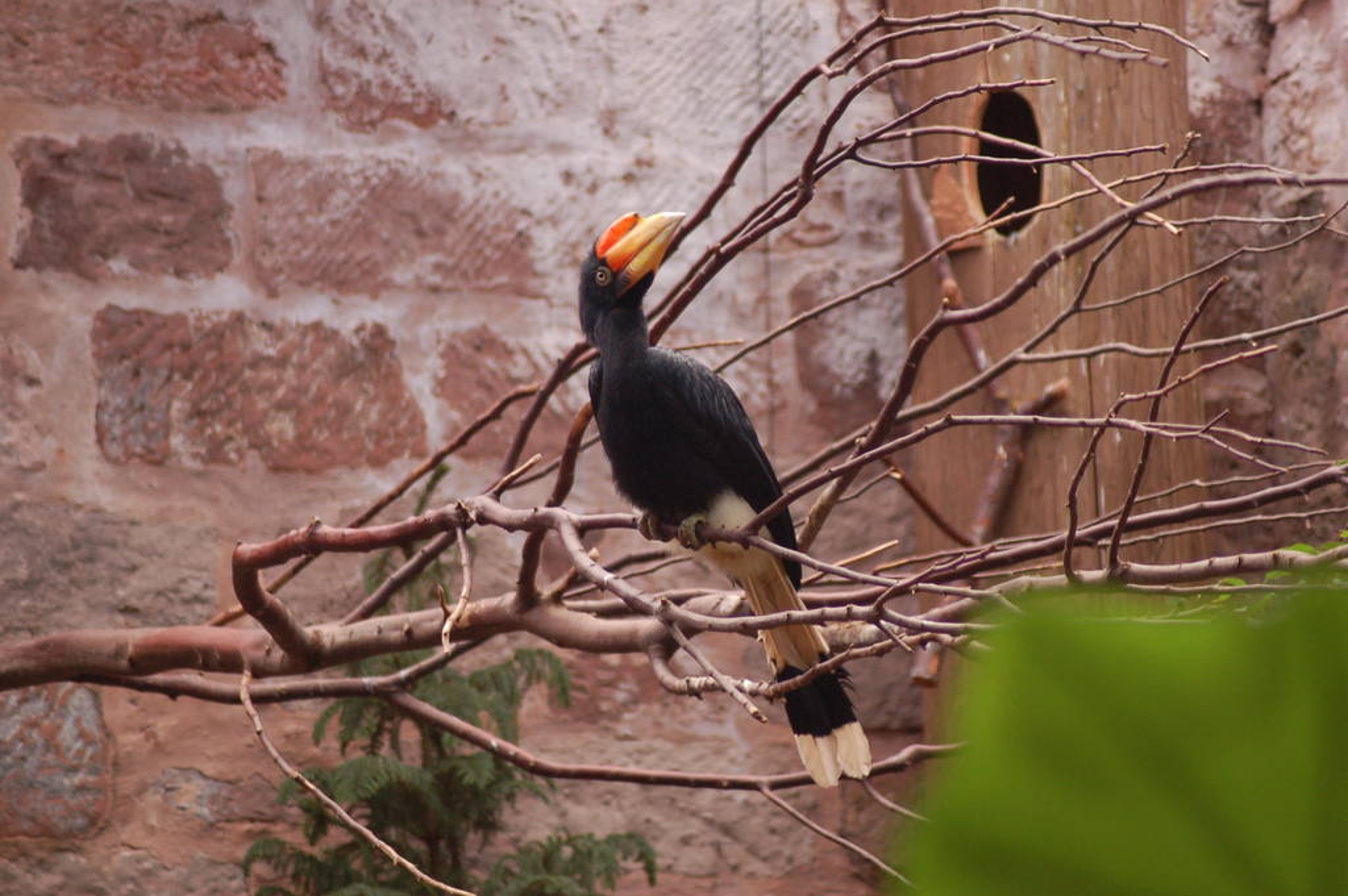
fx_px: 6285
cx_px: 674
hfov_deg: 12.2
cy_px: 448
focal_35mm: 168
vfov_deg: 8.2
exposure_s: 1/20
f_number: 4.2
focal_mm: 112
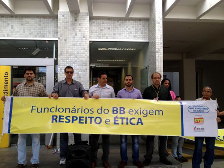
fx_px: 226
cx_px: 112
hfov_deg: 52.6
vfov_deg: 40.7
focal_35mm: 35
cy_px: 84
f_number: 2.4
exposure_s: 1/135
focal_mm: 4.28
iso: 50
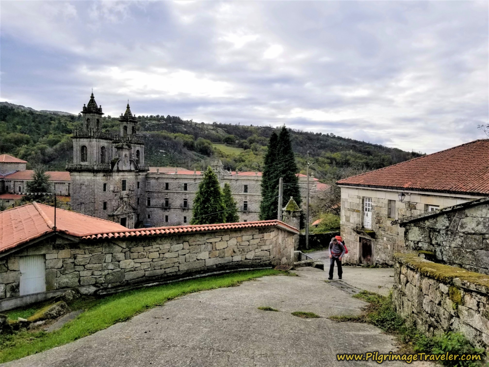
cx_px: 244
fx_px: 367
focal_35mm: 26
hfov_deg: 67.3
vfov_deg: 53.1
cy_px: 184
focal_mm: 4.3
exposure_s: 1/2448
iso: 50
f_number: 1.7
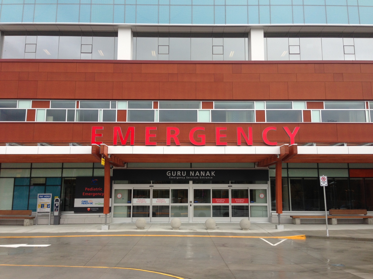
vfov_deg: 42.9
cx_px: 186
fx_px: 356
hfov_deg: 55.4
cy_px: 140
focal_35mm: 33
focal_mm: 4.13
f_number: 2.4
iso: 50
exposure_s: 1/471
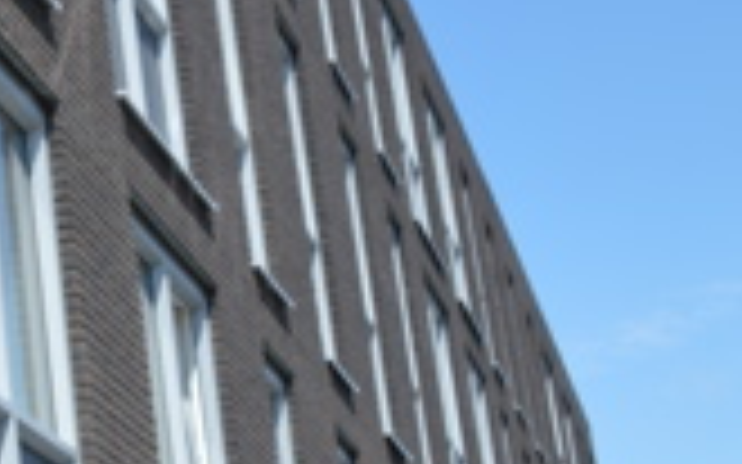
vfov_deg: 11.8
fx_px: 2244
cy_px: 237
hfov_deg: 16.6
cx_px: -463
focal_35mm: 111
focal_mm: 20
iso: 100
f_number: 7.1
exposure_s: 1/200
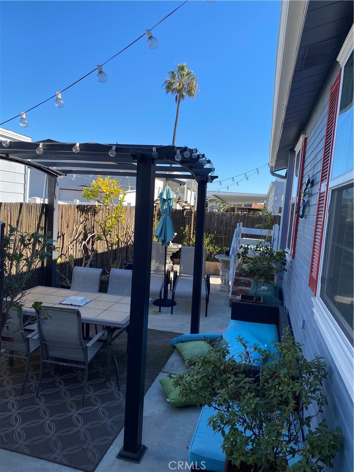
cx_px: 177
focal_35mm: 26
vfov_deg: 67.3
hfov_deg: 53.1
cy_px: 236
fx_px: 355
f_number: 1.8
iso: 32
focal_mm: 4.25
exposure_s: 1/1232
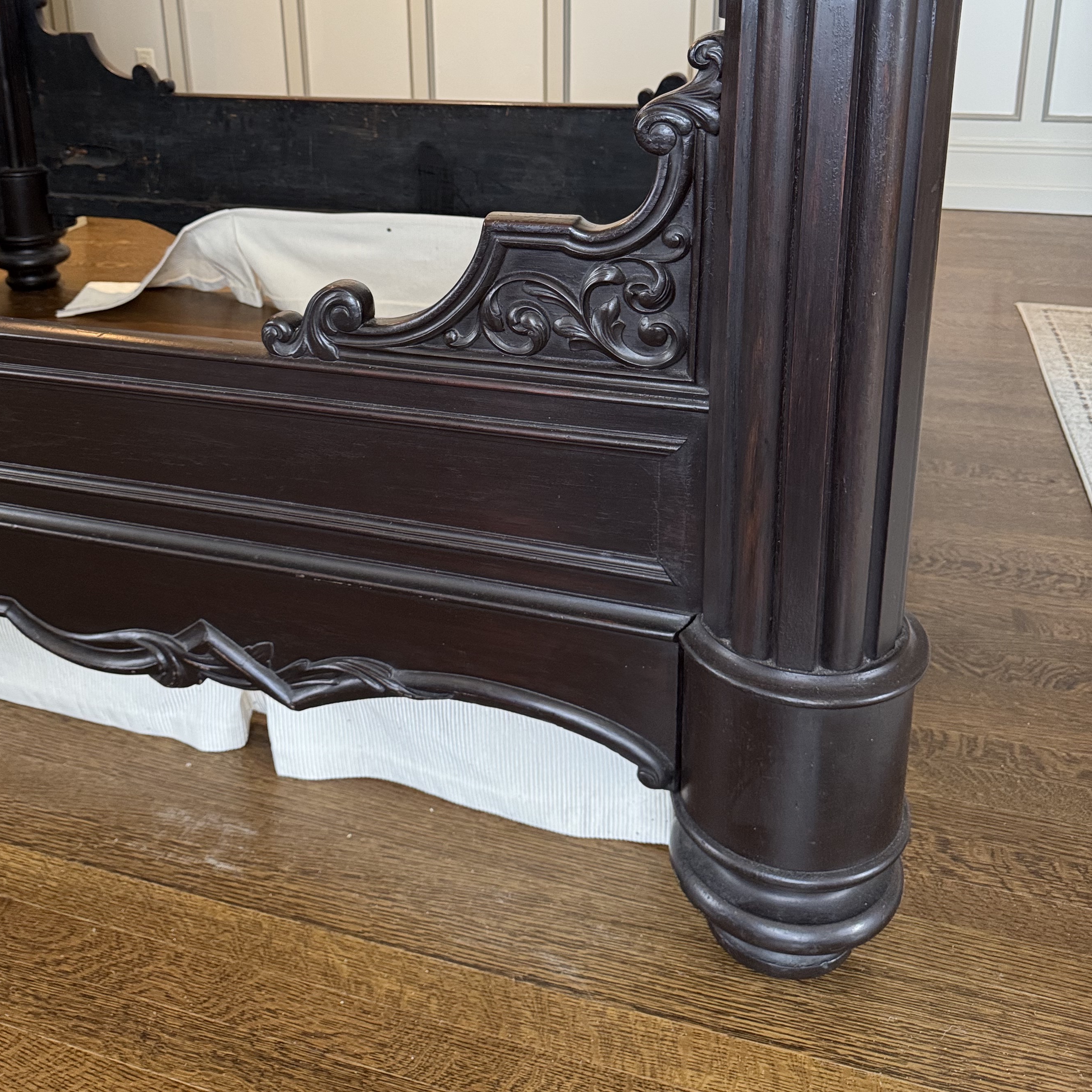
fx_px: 1142
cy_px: 299
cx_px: 475
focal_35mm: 32
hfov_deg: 51.0
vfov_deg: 49.5
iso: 320
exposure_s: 1/60
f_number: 1.78
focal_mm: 6.76
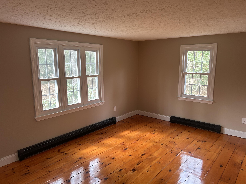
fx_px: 185
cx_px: 123
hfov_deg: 67.3
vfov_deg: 53.1
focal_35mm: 26
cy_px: 92
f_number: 1.5
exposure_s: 1/121
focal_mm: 5.7
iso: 125
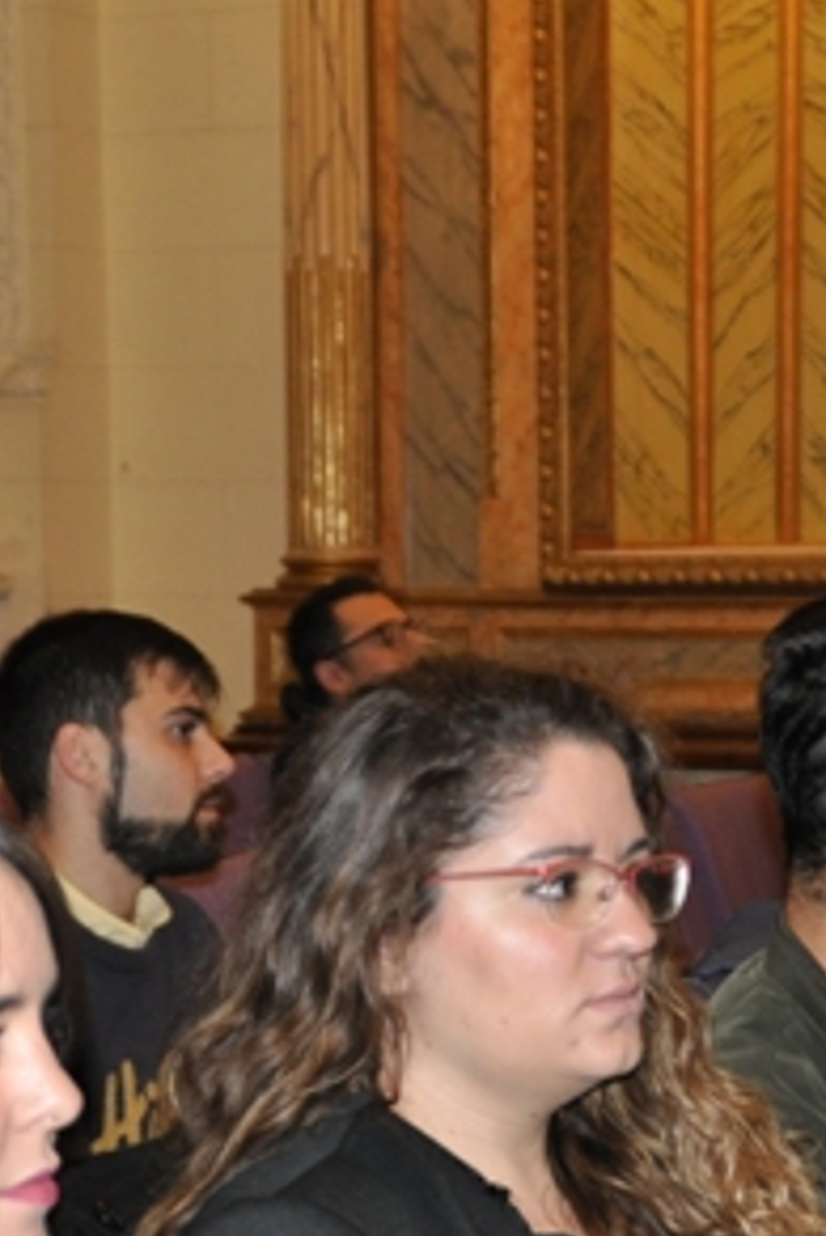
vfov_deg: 19.3
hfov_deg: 13.0
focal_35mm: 105
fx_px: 3609
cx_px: 618
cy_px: 887
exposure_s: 1/60
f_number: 4.2
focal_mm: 32
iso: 800
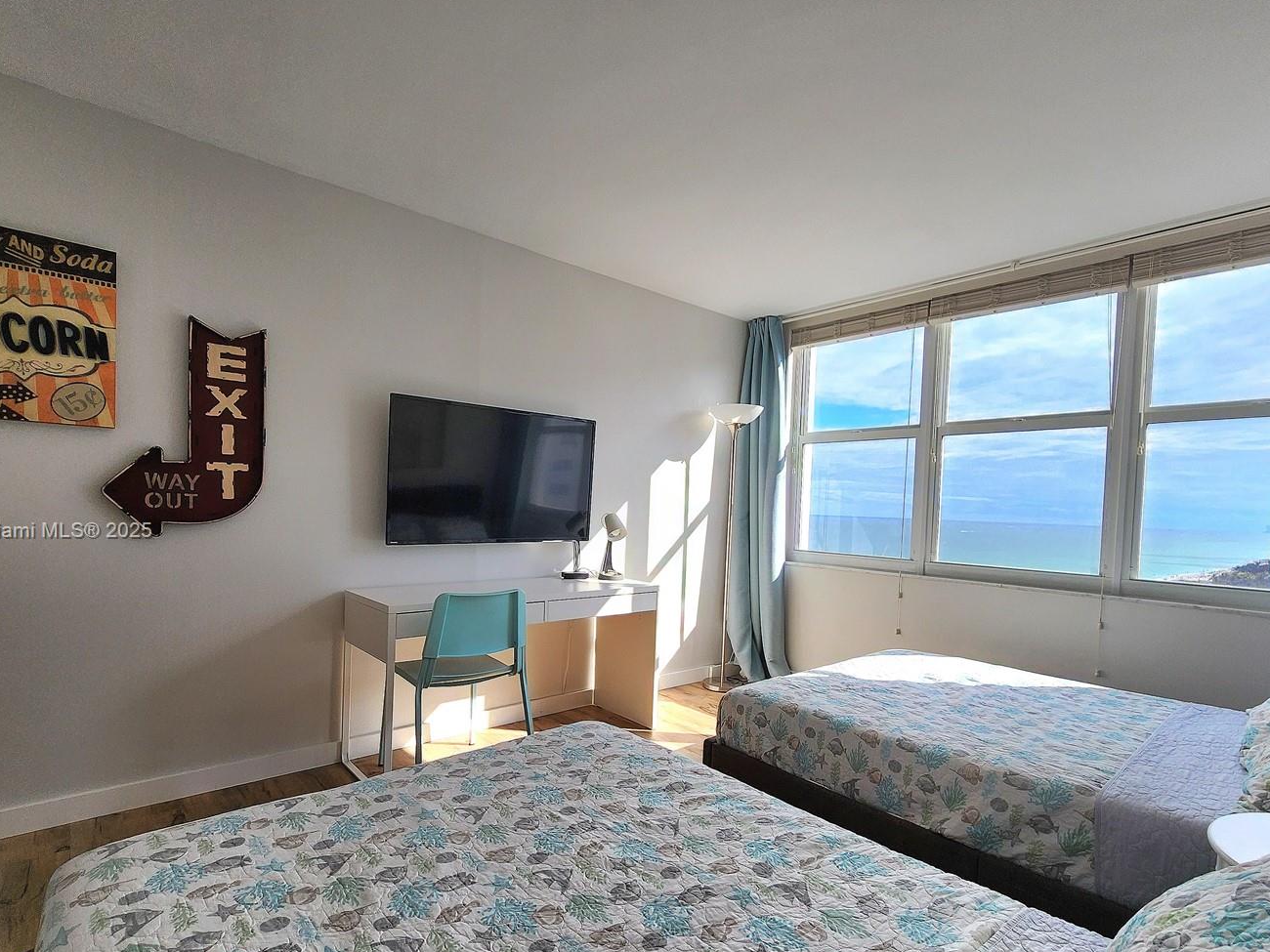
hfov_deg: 94.5
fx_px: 587
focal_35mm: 16
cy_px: 532
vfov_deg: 77.8
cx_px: 621
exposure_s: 1/476
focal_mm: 2.2
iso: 50
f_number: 2.2
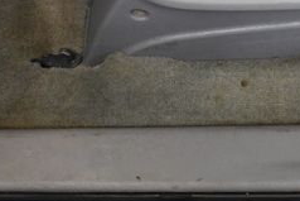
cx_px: 115
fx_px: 809
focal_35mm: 97
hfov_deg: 21.0
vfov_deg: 14.0
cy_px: 167
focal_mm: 18
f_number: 3.5
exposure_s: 1/125
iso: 2000
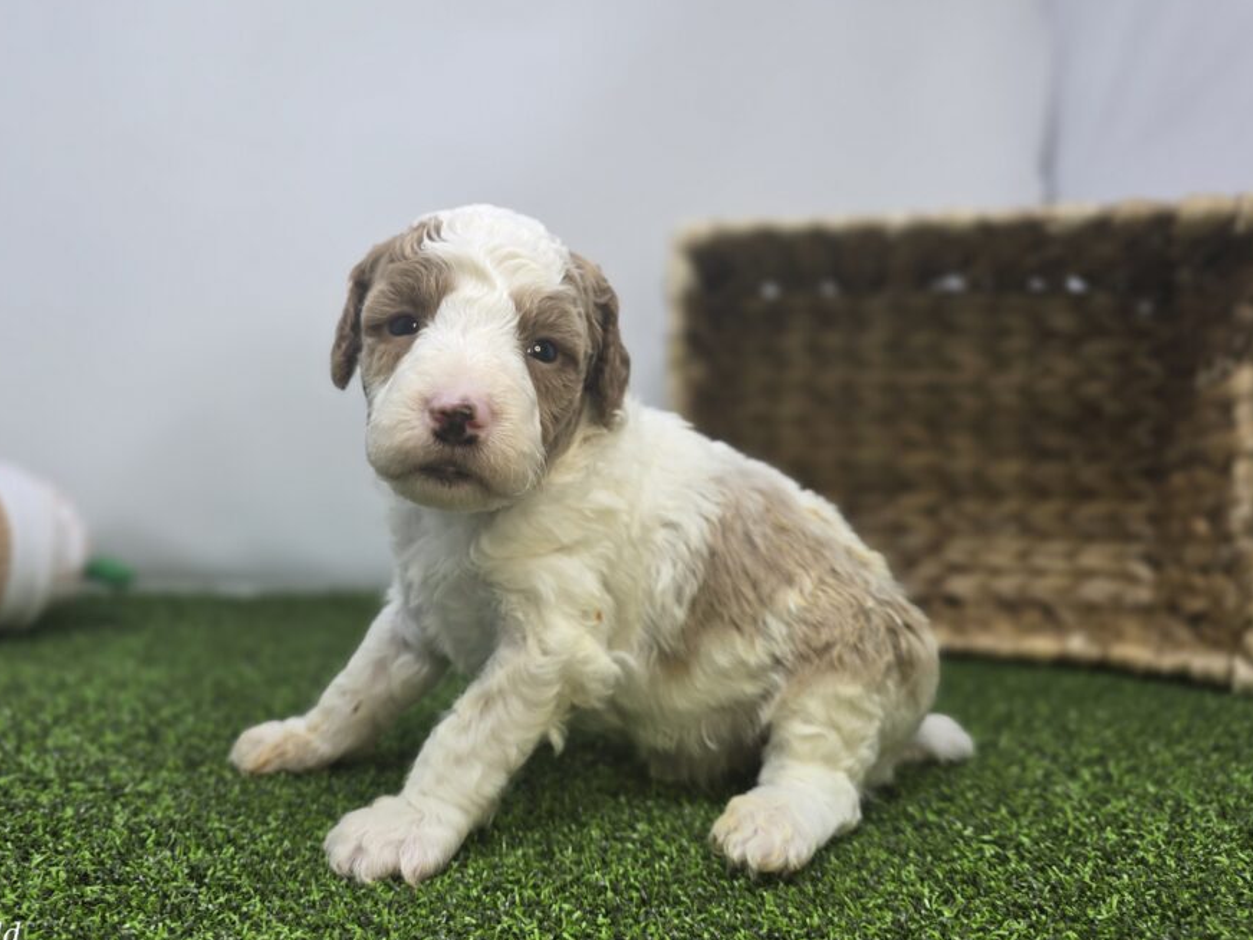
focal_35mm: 27
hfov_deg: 65.0
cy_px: 467
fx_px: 977
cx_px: 536
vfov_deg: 51.4
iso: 40
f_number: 1.7
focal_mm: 6.3
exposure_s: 1/120
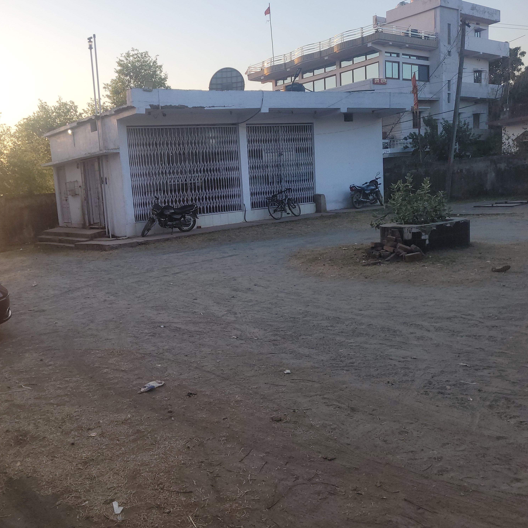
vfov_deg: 52.5
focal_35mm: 31
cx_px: 196
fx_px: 535
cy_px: 266
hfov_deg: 51.9
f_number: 1.8
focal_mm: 5.4
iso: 40
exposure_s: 1/343
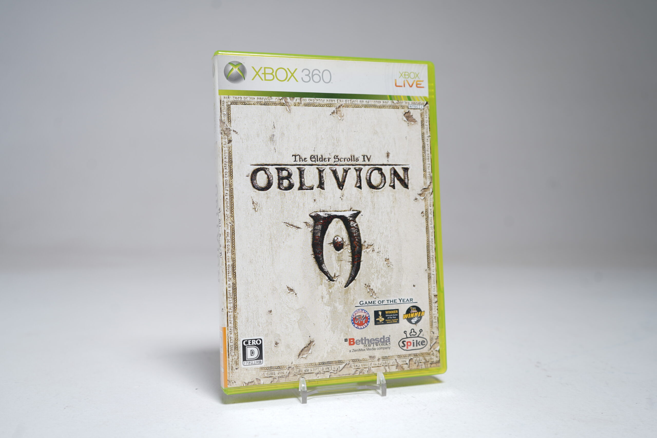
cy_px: 219
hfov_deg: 53.1
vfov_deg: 36.9
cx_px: 328
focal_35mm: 36
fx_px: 657
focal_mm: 36
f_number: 5
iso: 64
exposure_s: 1/4
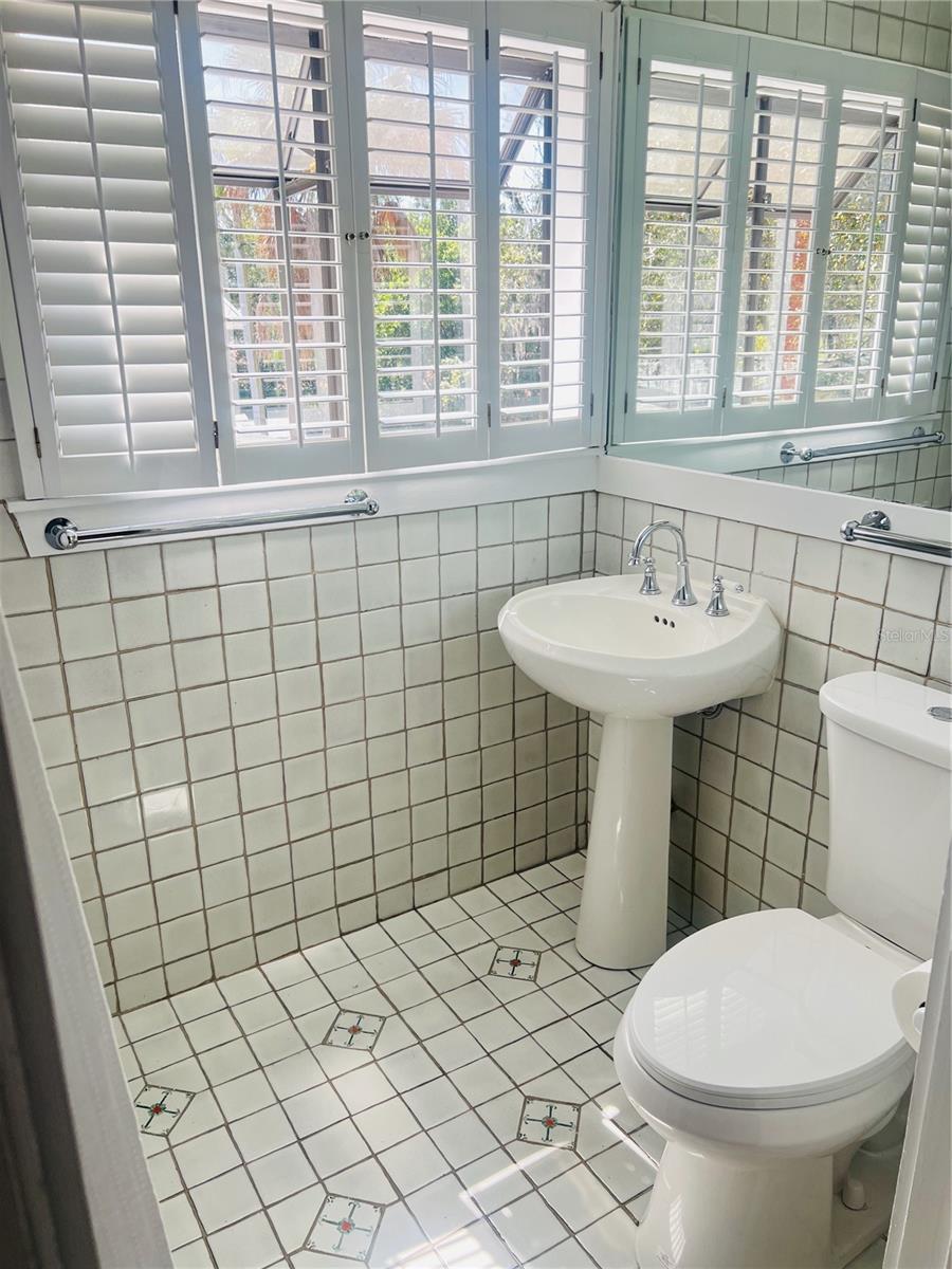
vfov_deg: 67.3
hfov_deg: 53.1
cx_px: 476
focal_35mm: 26
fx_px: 953
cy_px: 634
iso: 50
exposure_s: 1/327
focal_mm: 5.7
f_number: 1.5
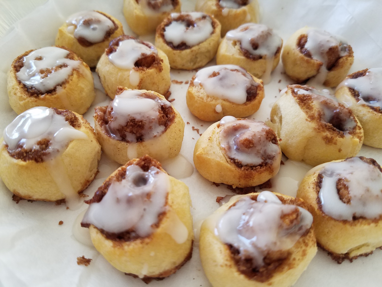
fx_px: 287
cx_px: 191
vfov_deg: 53.1
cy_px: 144
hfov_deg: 67.3
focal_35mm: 26
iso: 125
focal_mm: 4.2
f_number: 1.7
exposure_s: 1/60
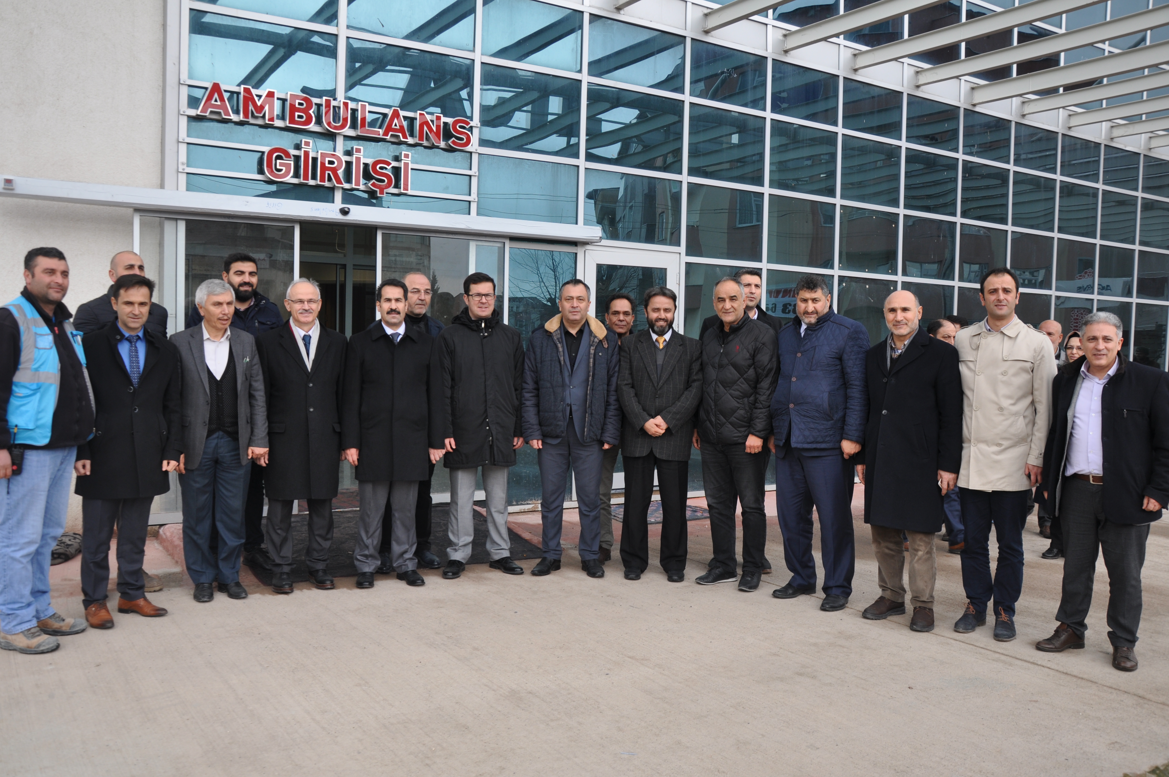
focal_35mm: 27
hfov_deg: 67.4
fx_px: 876
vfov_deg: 47.8
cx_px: 584
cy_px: 388
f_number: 5.6
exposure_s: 1/125
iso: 220
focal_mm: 18
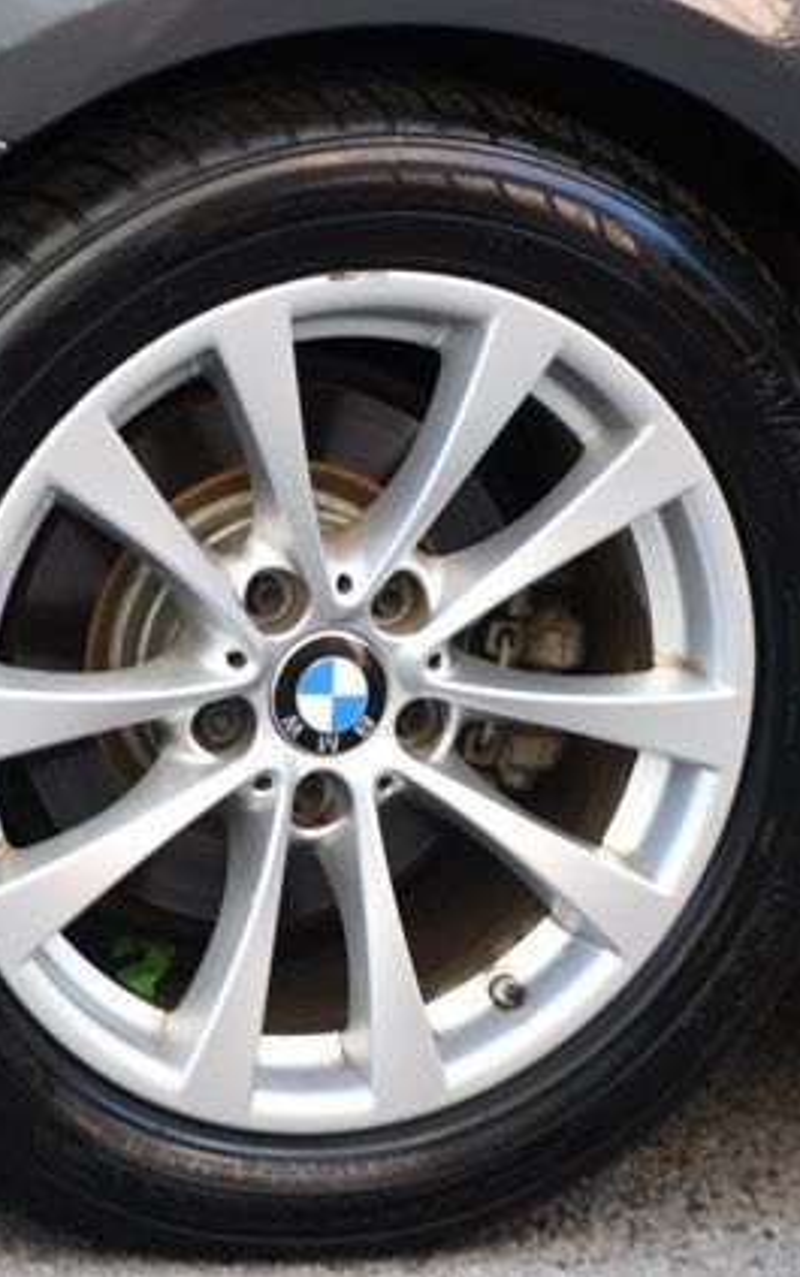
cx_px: 272
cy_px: 635
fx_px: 8428
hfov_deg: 5.4
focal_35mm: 242
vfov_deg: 8.7
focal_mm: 105
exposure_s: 1/250
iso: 450
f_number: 4.8
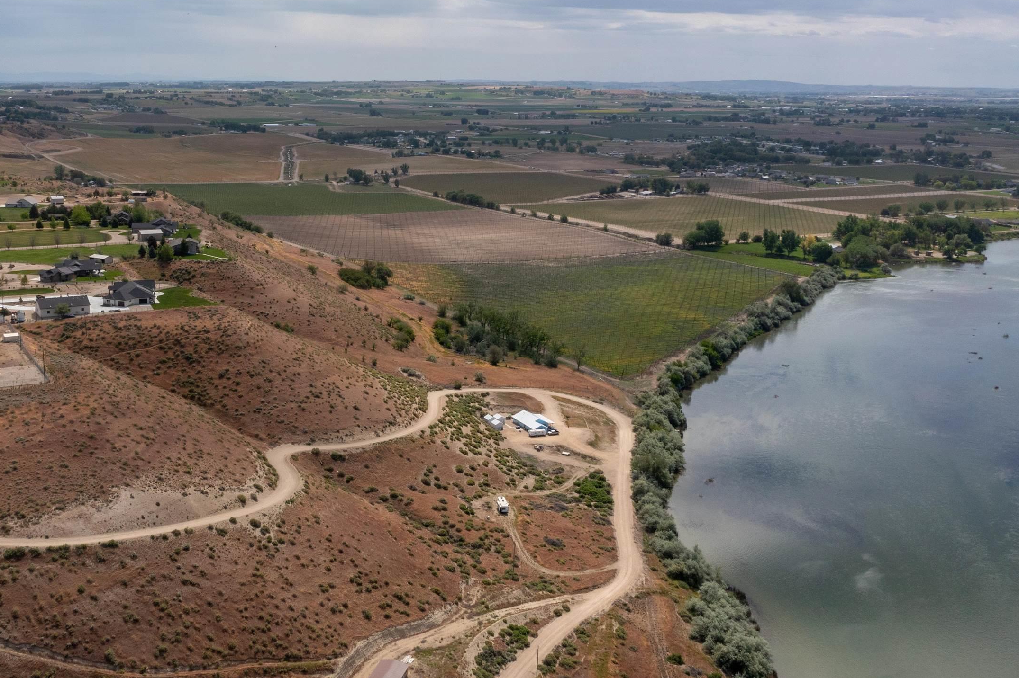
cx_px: 338
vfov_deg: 33.4
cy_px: 312
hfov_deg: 47.7
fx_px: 1132
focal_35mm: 40
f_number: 7.1
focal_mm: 10.26
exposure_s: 1/2000
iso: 200
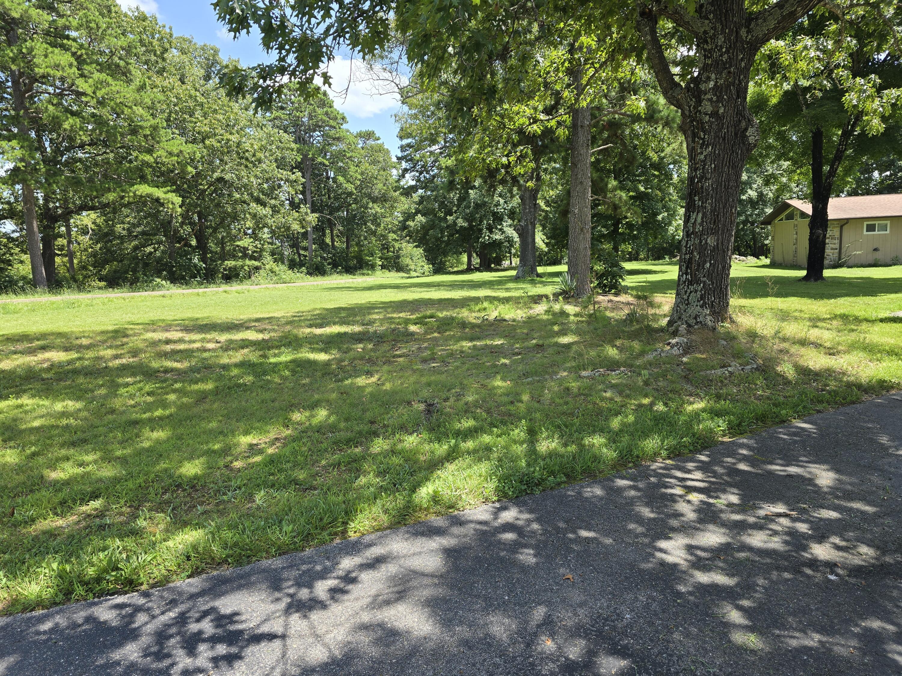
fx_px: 599
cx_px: 451
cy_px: 338
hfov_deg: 73.9
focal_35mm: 23
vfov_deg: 58.9
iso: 12
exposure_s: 1/241
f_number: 1.7
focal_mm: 6.3
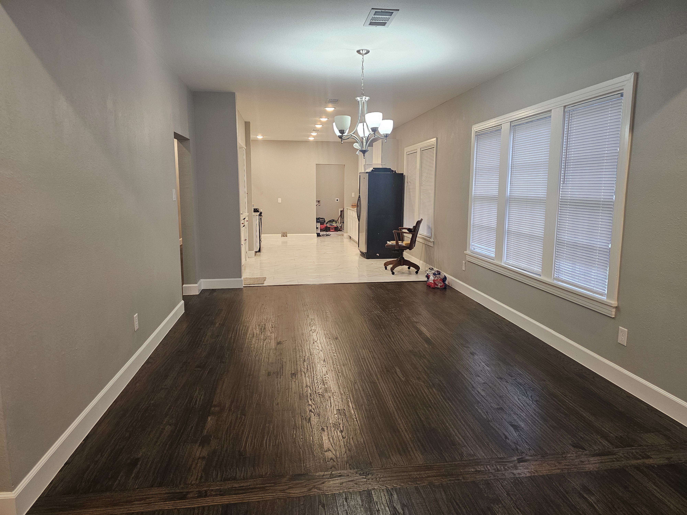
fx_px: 456
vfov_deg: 58.9
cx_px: 344
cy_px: 258
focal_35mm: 23
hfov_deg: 73.9
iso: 320
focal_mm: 6.3
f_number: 1.7
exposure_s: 1/120
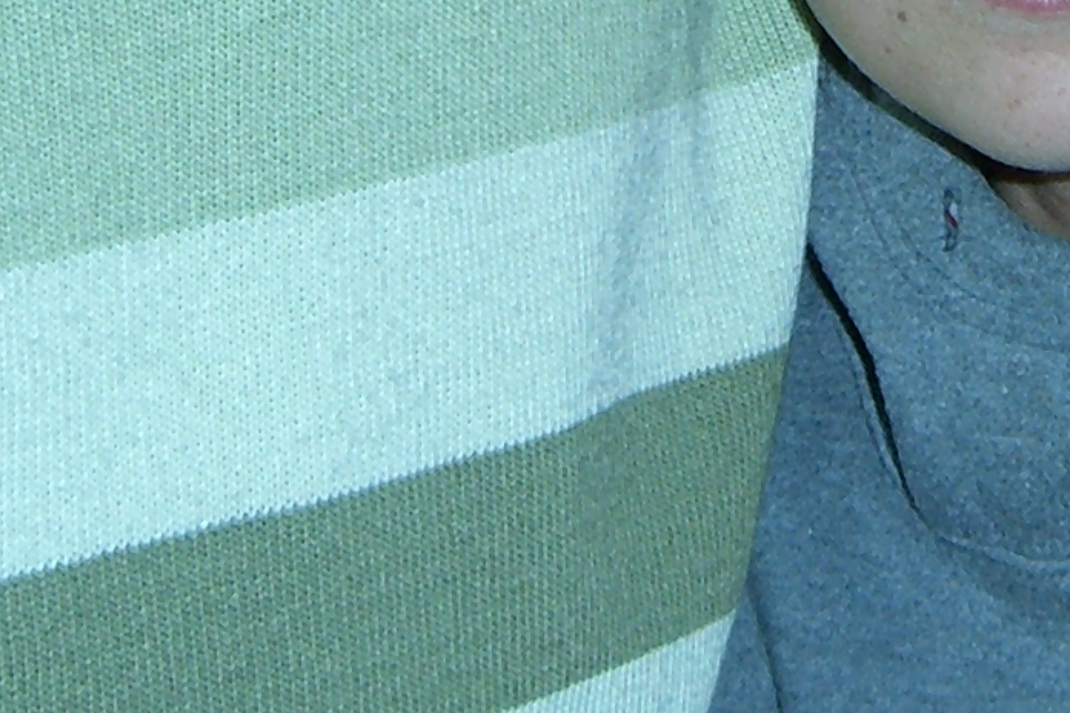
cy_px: -344
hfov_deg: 12.7
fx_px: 4755
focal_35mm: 160
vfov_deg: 8.4
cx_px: 949
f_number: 2.7
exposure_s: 1/60
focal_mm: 6.2
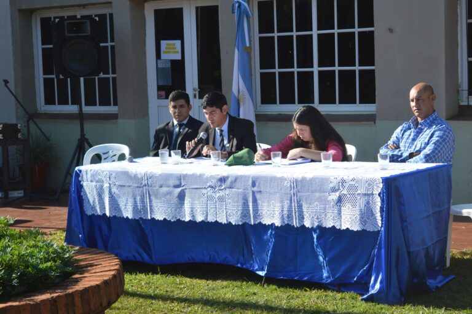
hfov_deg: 24.6
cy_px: 157
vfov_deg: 16.5
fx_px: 1081
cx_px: 236
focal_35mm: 82
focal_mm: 55
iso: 100
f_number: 7.1
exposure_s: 1/200
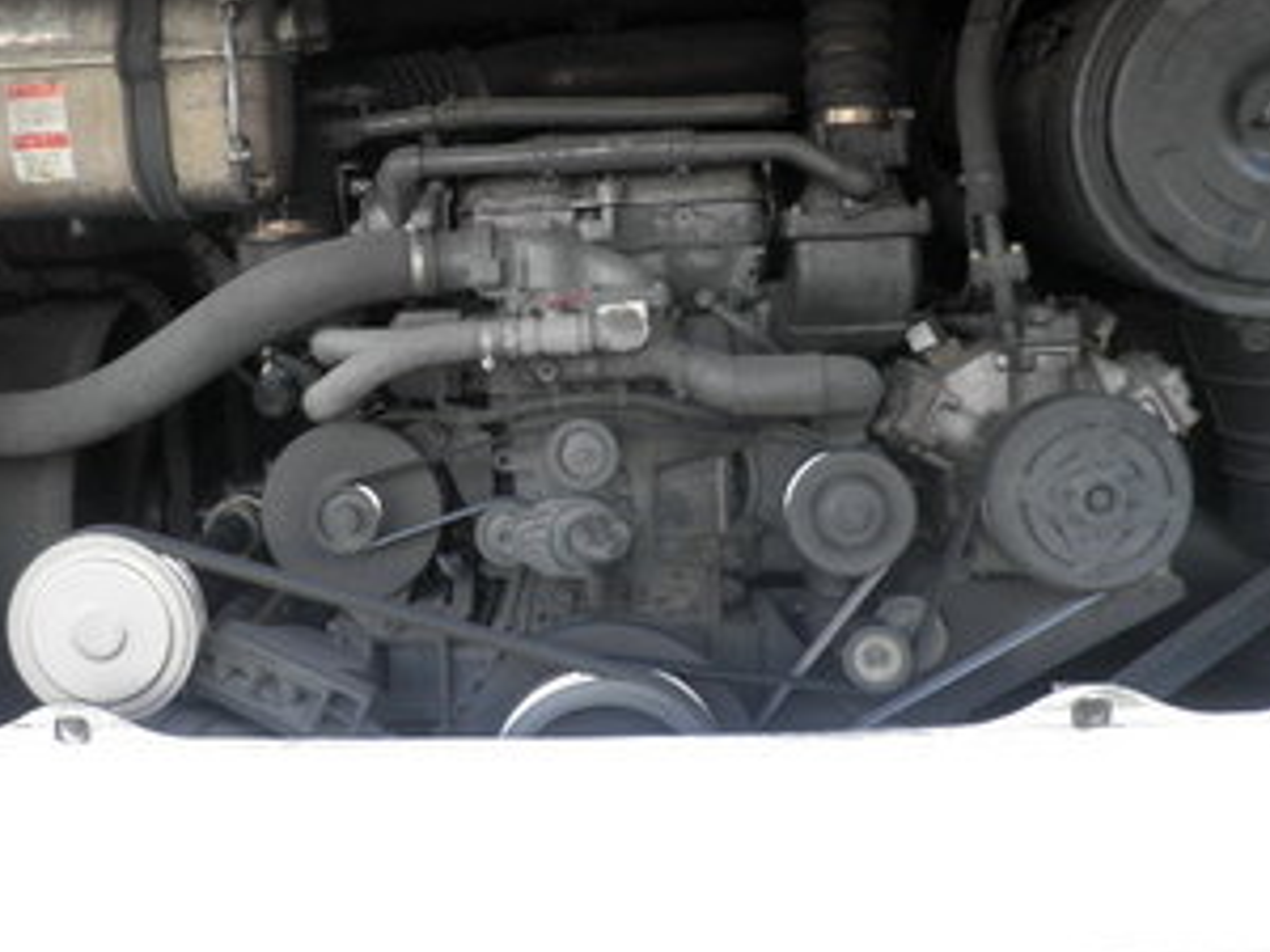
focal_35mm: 36
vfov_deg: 39.3
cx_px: 491
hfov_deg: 50.9
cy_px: 347
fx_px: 1321
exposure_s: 1/25
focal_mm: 5
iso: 160
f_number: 3.5
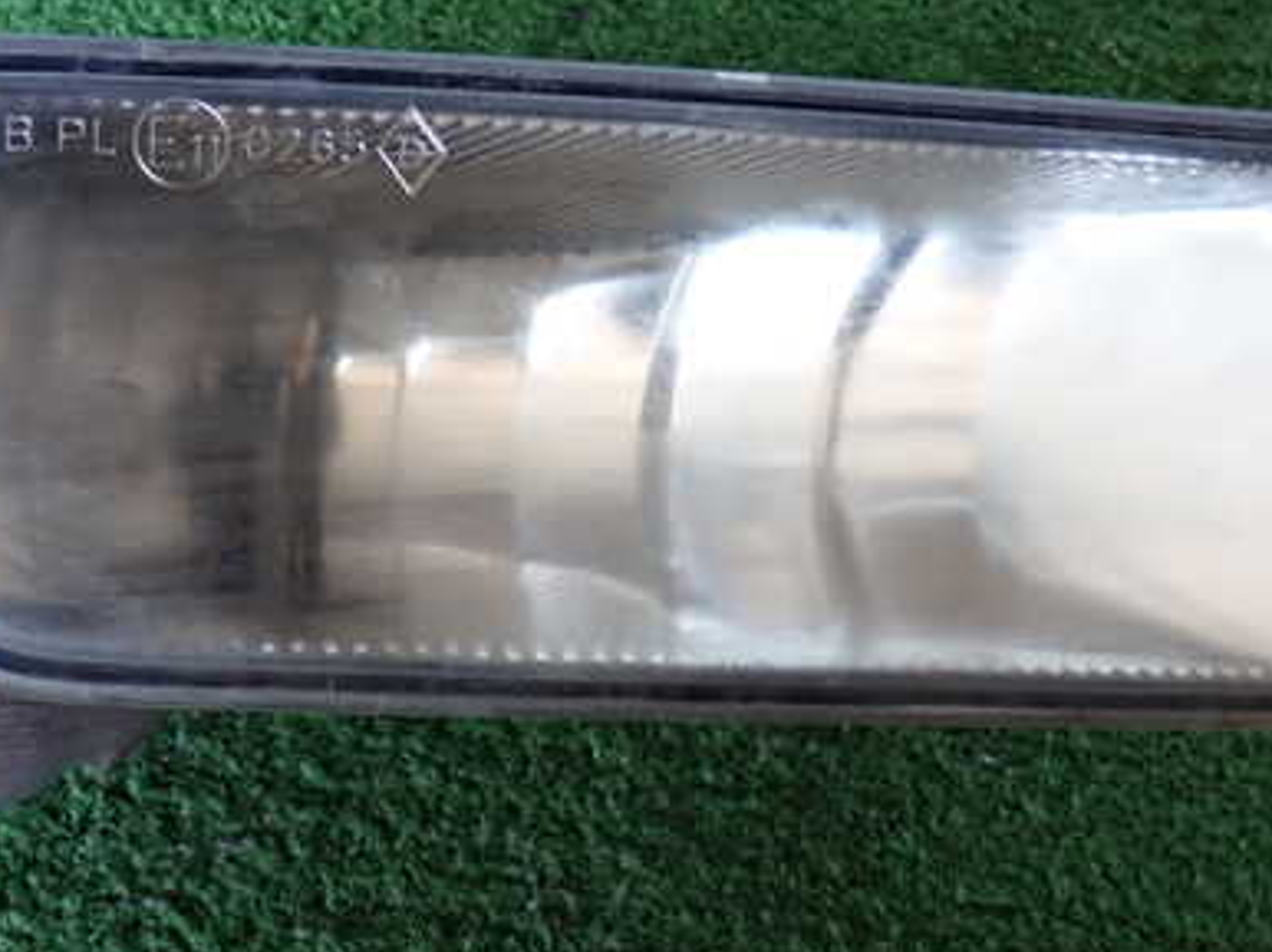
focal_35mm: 56
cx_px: 577
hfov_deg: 34.3
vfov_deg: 26.0
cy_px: 366
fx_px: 2056
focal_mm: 6.37
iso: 200
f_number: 2.5
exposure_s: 1/40
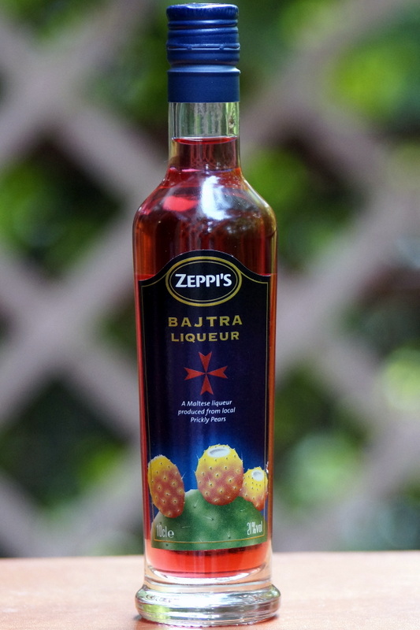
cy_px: 315
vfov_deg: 12.5
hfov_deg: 8.3
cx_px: 210
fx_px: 2889
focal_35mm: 165
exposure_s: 1/200
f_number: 5
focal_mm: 110
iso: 1000
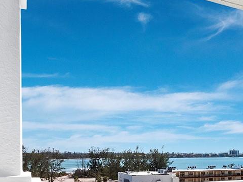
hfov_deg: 34.8
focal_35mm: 47
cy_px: 147
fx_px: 330
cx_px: 268
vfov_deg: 30.1
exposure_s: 1/160
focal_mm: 7
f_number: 11
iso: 400
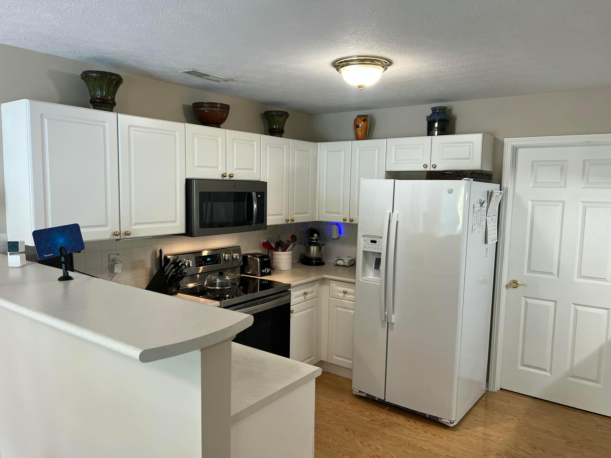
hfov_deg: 67.3
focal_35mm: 26
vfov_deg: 53.1
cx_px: 306
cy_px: 229
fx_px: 459
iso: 125
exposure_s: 1/120
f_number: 1.5
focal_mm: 5.7
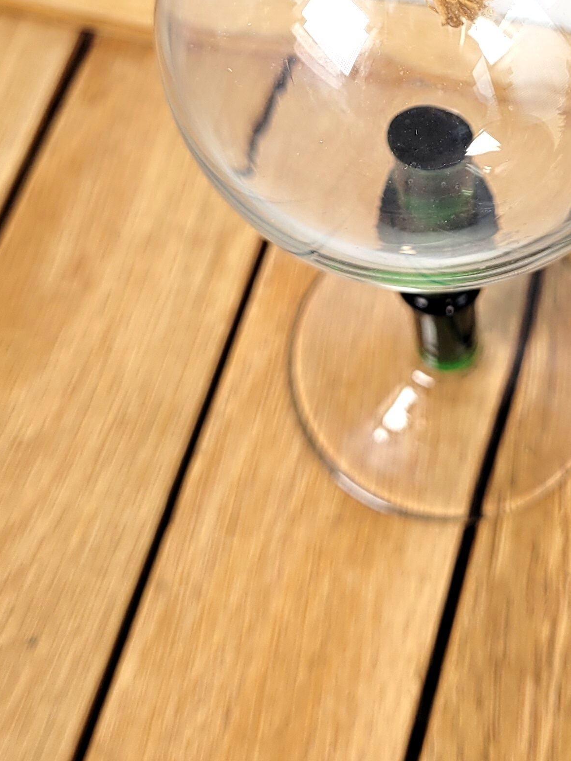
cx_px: 423
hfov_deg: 21.7
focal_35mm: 67
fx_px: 1474
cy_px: -55
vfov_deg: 26.8
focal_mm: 5.4
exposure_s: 1/666
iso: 40
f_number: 1.8
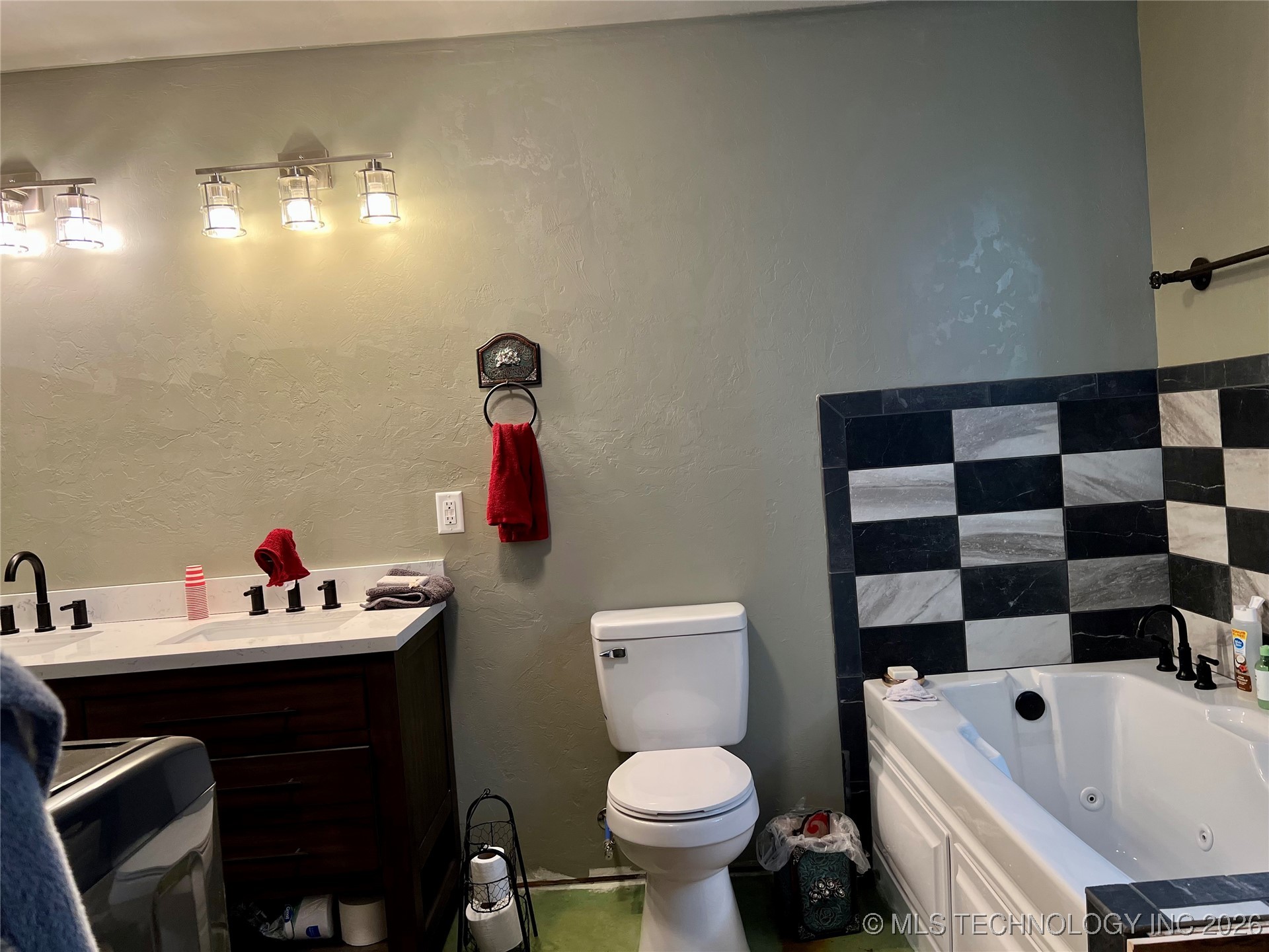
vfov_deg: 53.1
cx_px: 634
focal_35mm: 26
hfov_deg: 67.3
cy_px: 476
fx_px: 953
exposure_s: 1/120
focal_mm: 5.7
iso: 50
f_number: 1.5
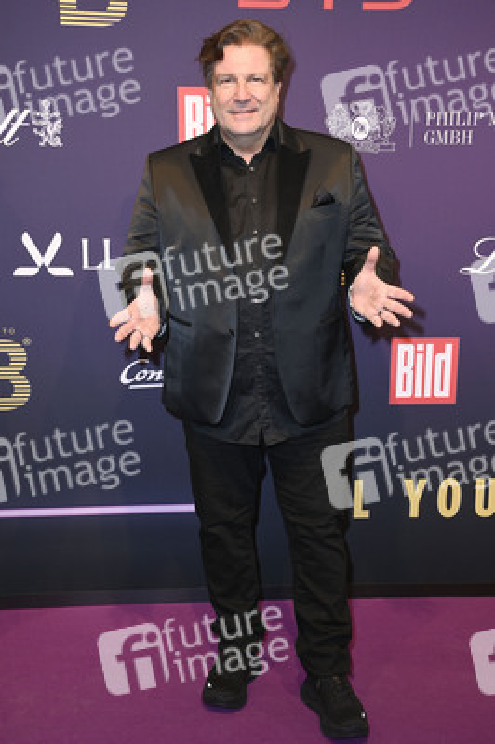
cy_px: 372
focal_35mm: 45
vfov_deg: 43.6
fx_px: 930
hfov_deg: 29.8
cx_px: 248
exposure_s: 1/250
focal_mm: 45
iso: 500
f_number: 6.3
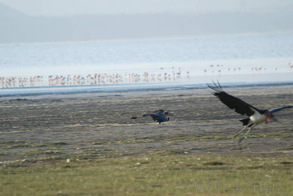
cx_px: 146
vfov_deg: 2.3
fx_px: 4887
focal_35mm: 600
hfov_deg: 3.4
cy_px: 98
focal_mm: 400
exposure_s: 1/320
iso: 200
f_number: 5.6
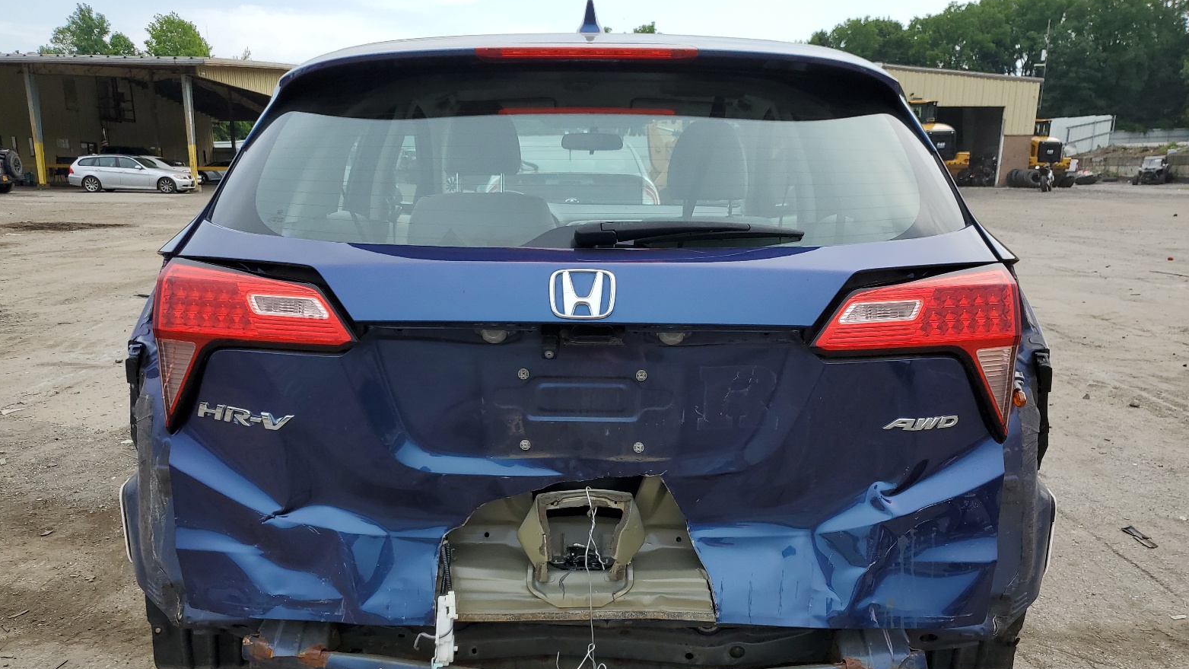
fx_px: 914
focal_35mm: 29
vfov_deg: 39.9
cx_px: 581
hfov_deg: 66.1
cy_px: 416
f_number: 1.5
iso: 50
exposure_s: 1/1250
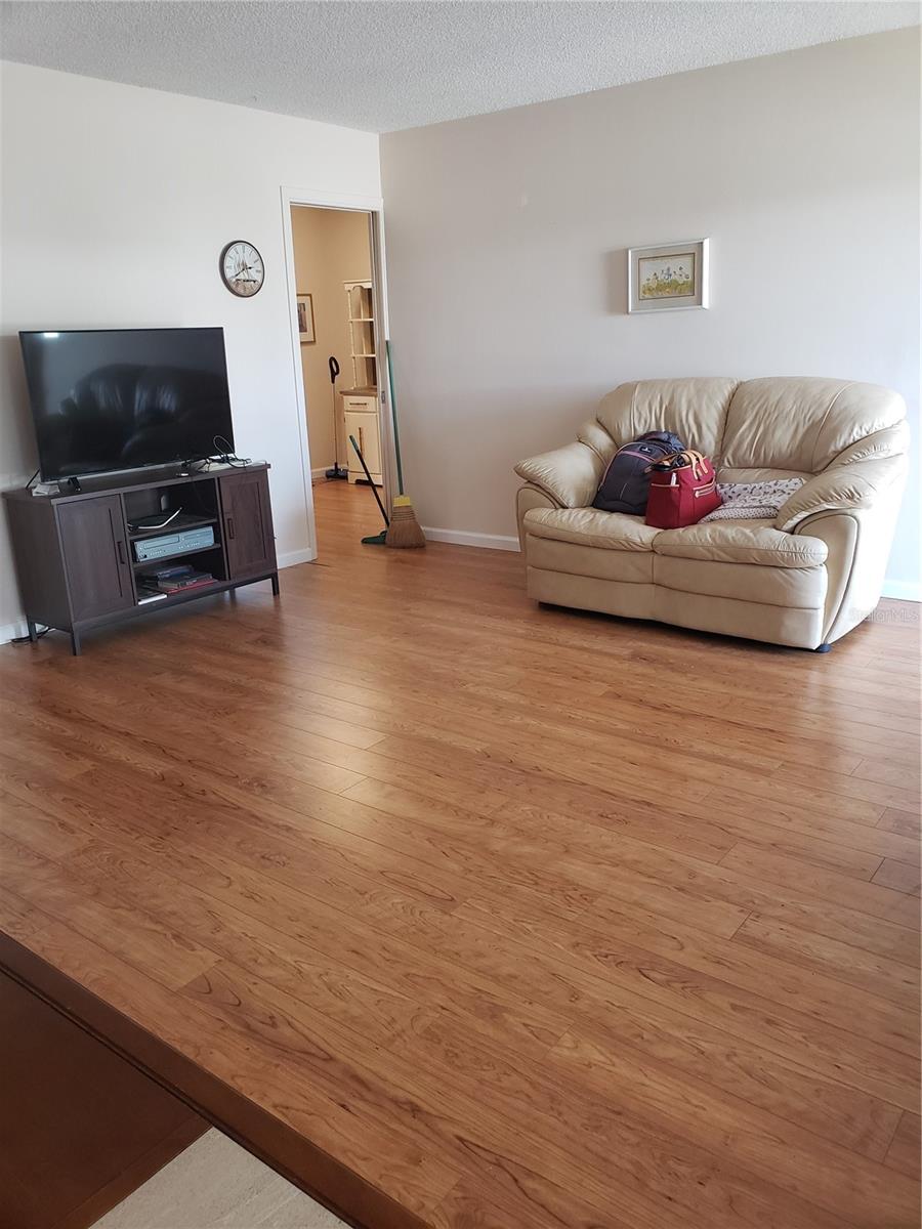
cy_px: 614
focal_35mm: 26
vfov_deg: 67.3
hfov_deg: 53.1
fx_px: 923
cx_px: 461
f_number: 2.4
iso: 250
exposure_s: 1/40
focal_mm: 4.3
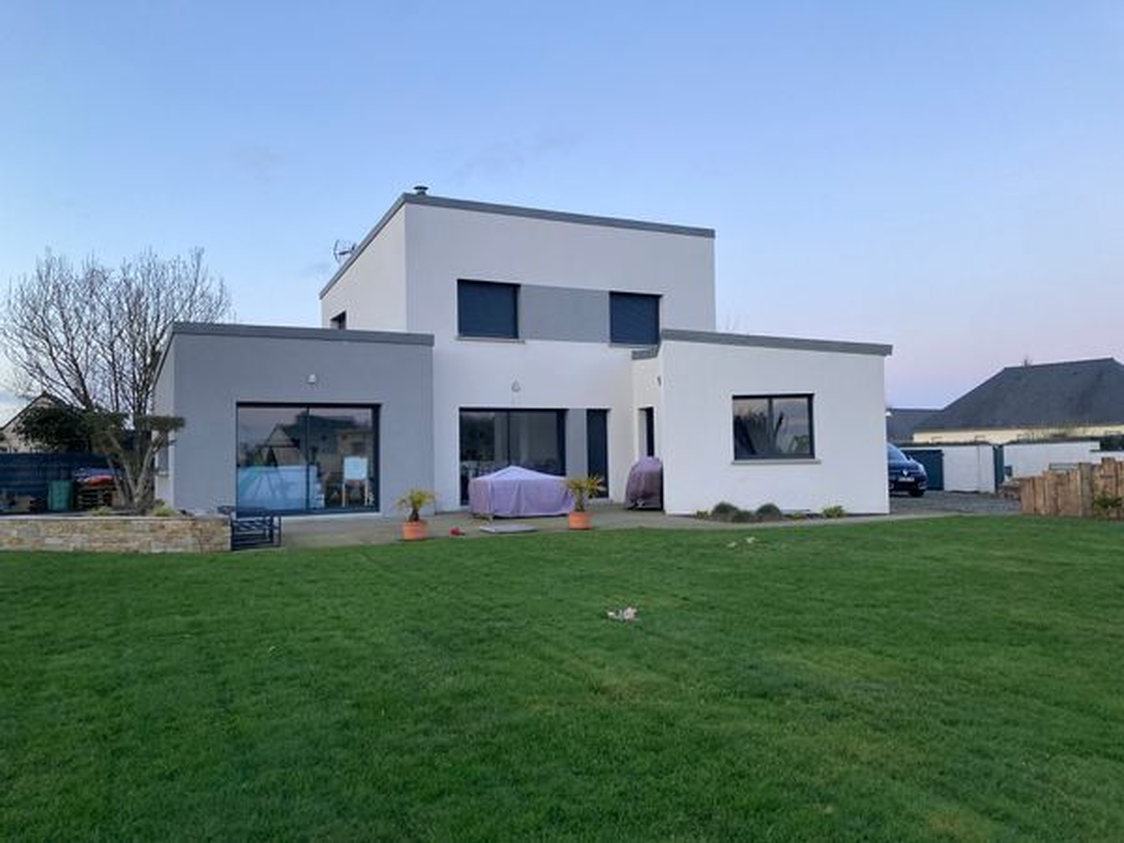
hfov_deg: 63.4
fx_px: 909
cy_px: 422
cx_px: 562
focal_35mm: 28
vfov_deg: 49.7
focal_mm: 3.99
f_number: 1.8
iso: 80
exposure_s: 1/80
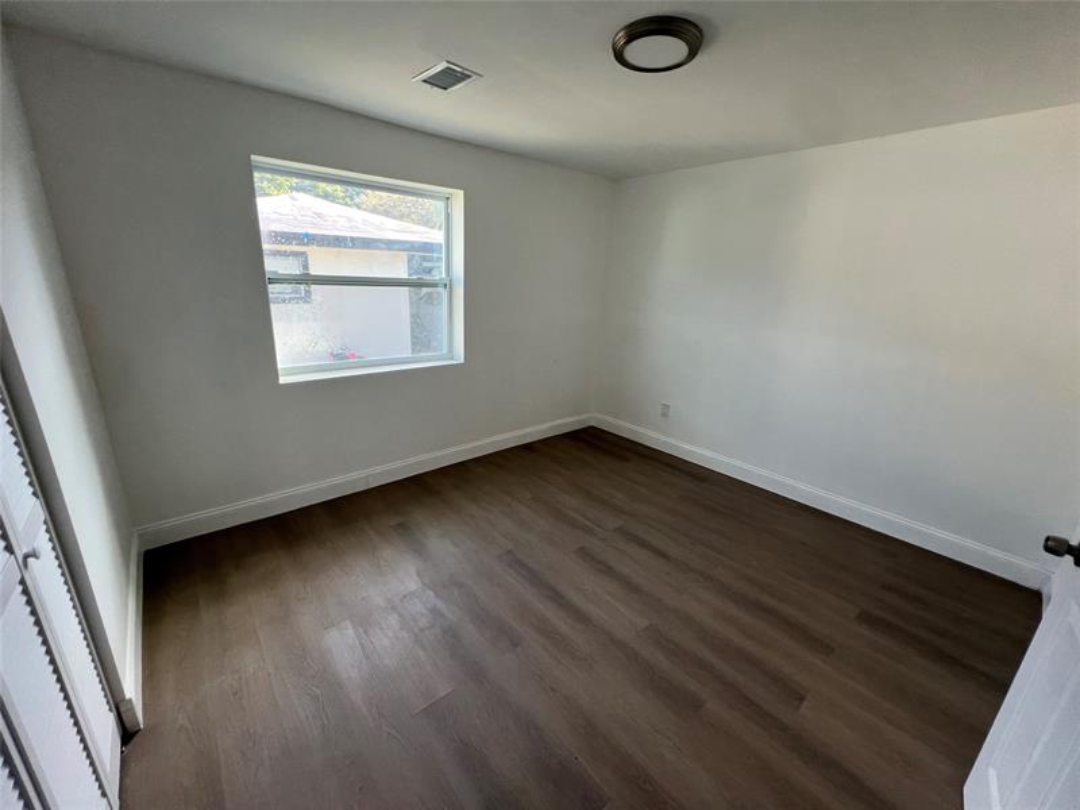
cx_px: 540
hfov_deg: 106.2
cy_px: 405
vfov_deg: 89.9
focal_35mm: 13
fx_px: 406
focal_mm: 1.57
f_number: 1.8
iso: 80
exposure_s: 1/99
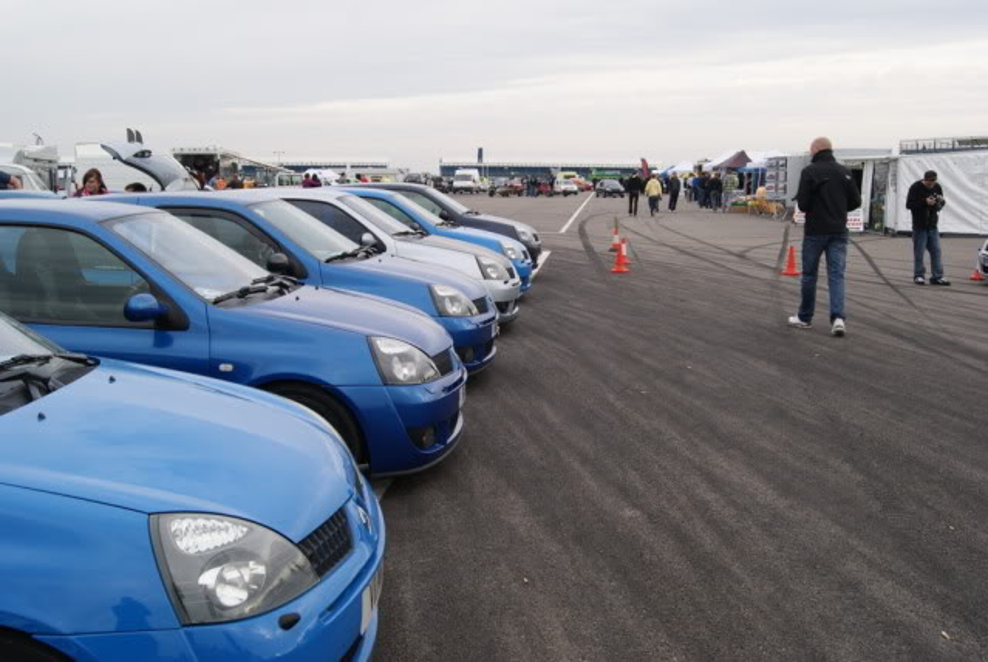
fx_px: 1072
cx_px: 494
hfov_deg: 49.5
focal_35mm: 39
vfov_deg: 34.3
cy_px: 331
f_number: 8
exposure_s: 1/60
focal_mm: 26
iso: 100
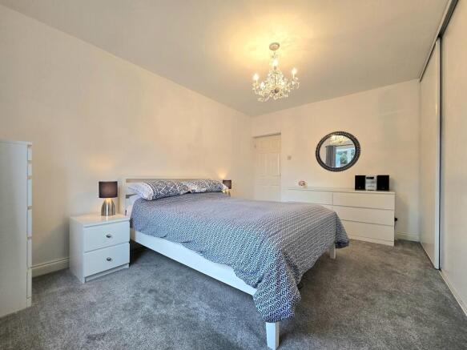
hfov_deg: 106.2
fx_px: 175
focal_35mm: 13
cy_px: 175
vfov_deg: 89.9
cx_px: 234
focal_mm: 2.2
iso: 80
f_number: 2.2
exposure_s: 1/50.3
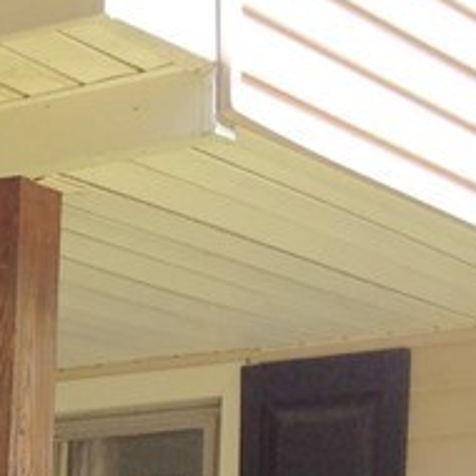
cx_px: -428
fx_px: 2598
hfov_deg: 9.8
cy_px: 827
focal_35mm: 167
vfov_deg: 10.0
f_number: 2.4
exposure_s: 1/248
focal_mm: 4.28
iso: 50
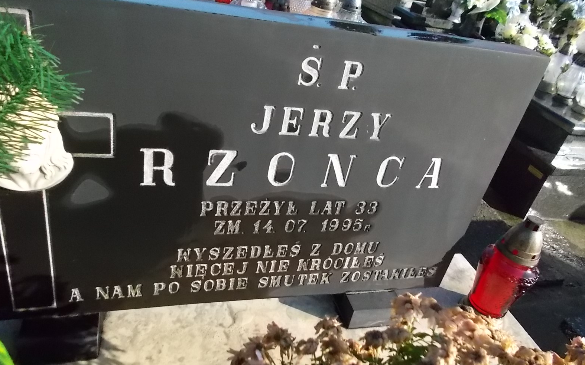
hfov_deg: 66.5
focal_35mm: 28
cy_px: 179
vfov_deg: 44.5
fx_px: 446
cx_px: 293
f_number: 8
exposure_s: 1/250
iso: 400
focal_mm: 4.6
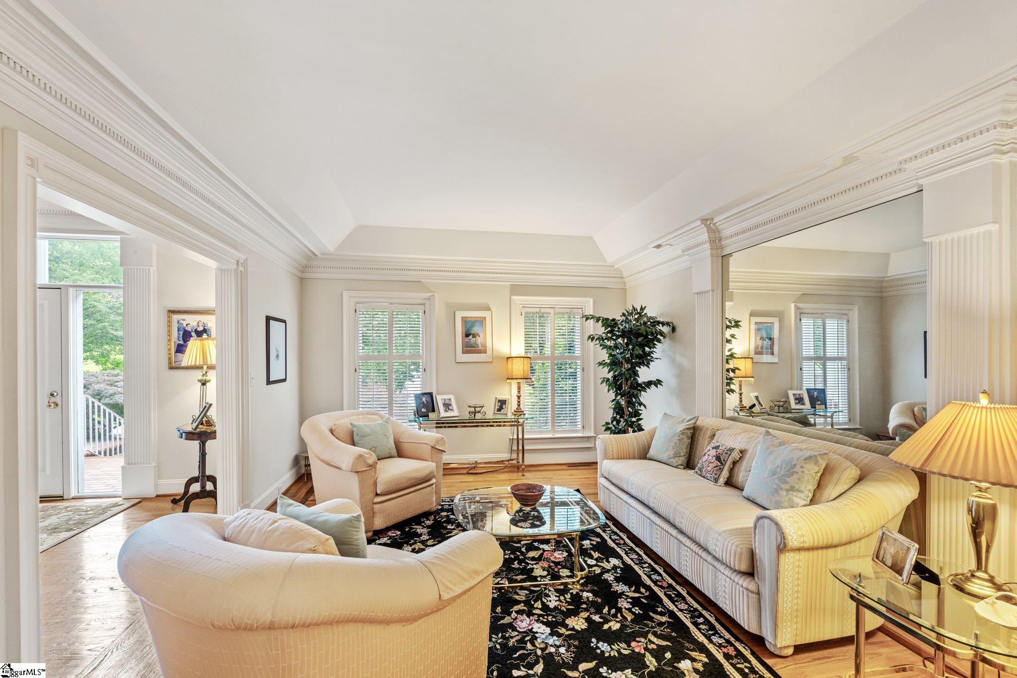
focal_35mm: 16
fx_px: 452
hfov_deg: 96.7
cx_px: 508
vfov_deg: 73.7
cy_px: 339
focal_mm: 16
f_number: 8
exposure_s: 1/5
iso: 250
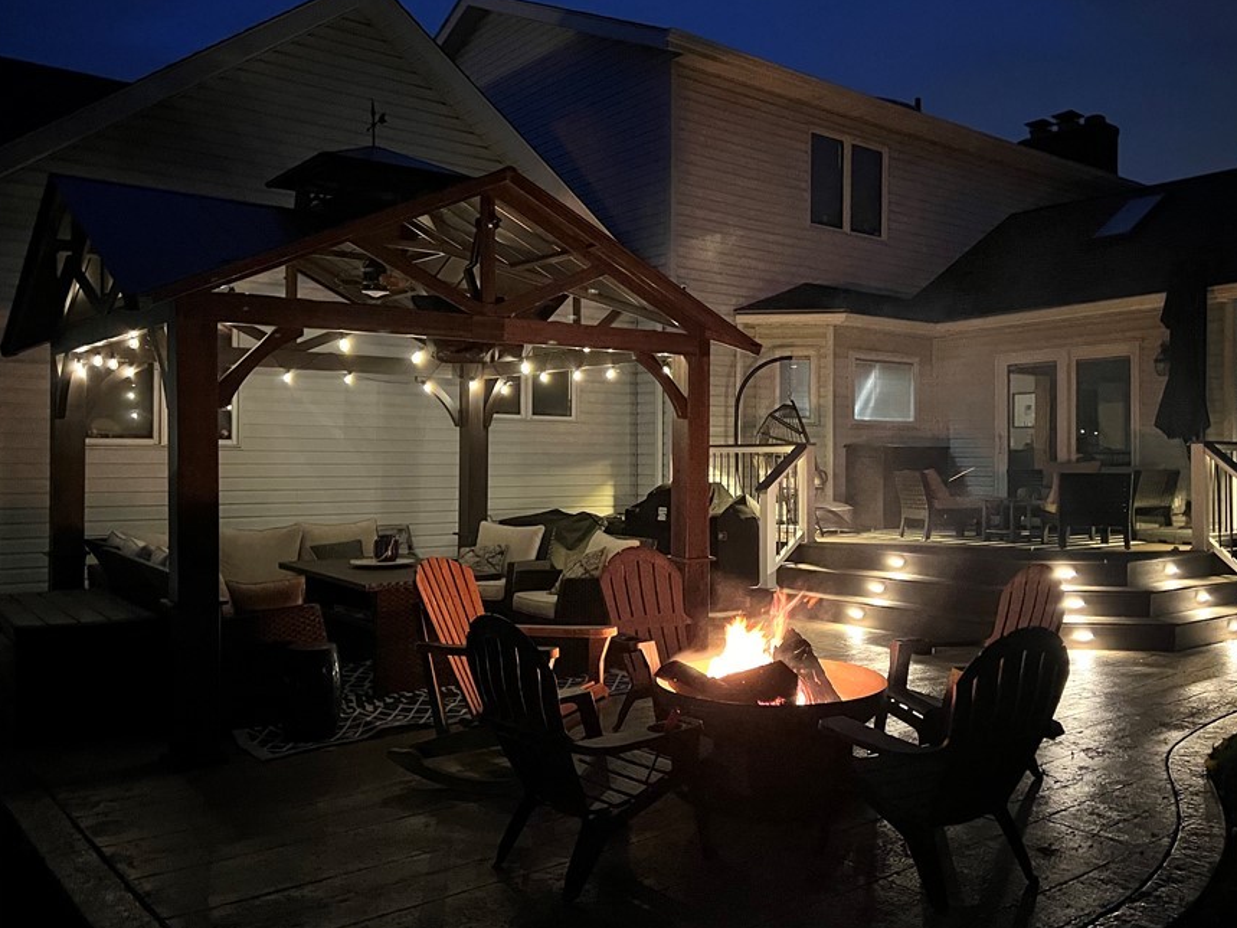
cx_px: 727
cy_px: 454
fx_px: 1108
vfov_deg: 45.4
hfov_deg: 58.0
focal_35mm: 31
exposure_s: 1/15
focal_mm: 5.7
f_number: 1.5
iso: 2500
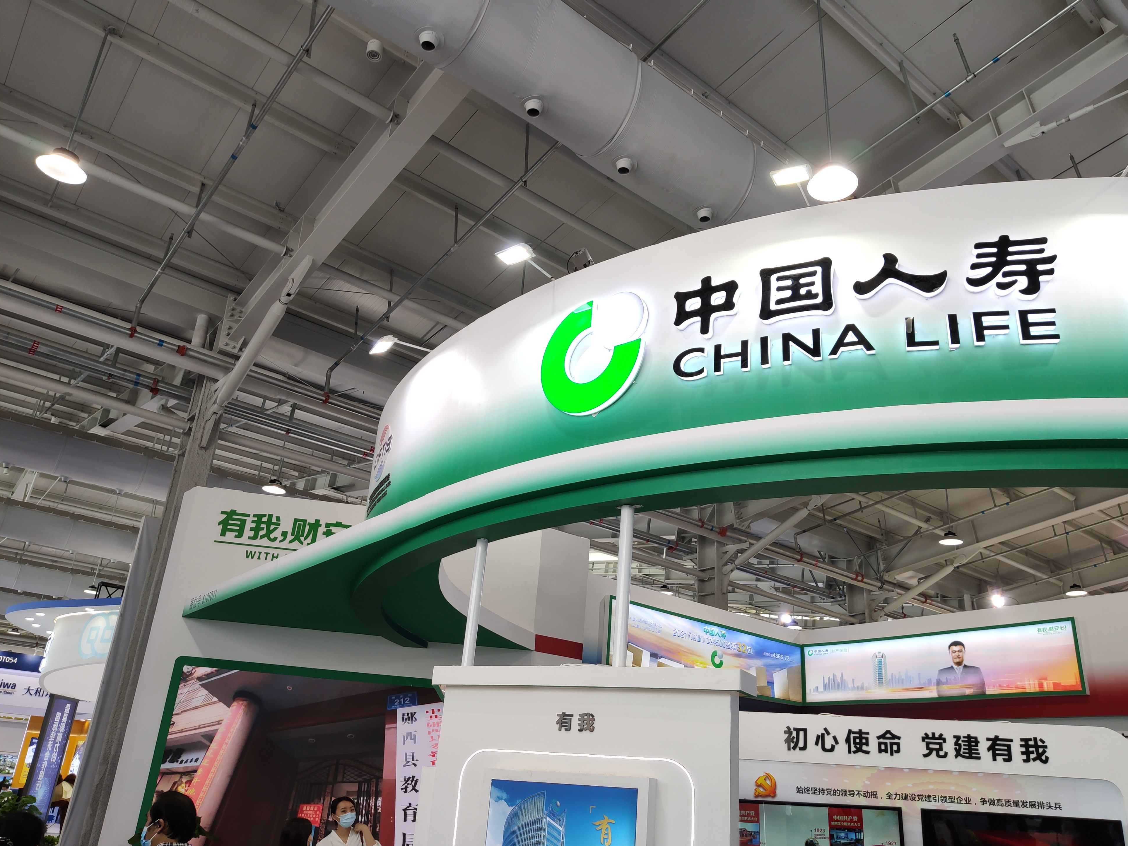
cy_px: 435
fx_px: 880
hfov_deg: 65.3
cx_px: 580
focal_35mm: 27
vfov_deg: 51.3
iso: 120
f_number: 1.75
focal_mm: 4.75
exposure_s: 1/100
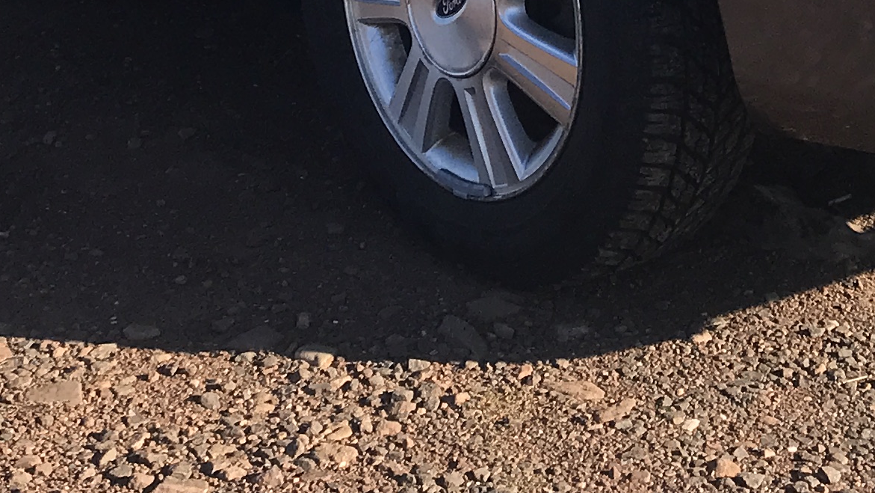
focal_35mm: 105
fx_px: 2436
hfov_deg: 20.3
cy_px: -523
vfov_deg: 10.5
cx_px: 567
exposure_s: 1/1546
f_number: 1.8
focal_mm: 3.99
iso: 20
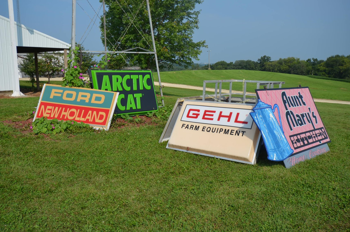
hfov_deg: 53.2
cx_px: 175
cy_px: 116
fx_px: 349
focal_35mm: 36
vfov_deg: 36.7
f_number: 9
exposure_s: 1/320
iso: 100
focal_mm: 24
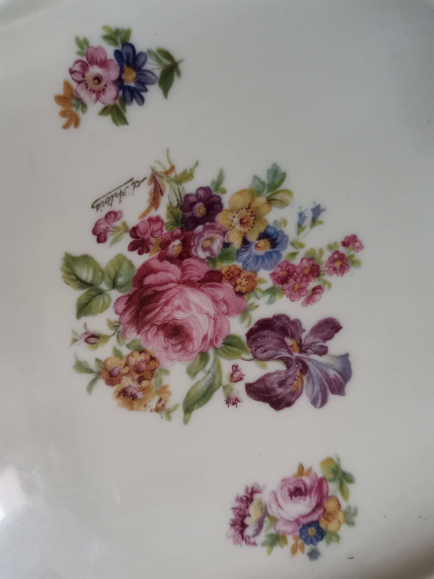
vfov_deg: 67.3
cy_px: 290
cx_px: 217
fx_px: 435
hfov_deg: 53.1
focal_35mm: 26
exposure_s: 1/50
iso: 500
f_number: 1.8
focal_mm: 4.75
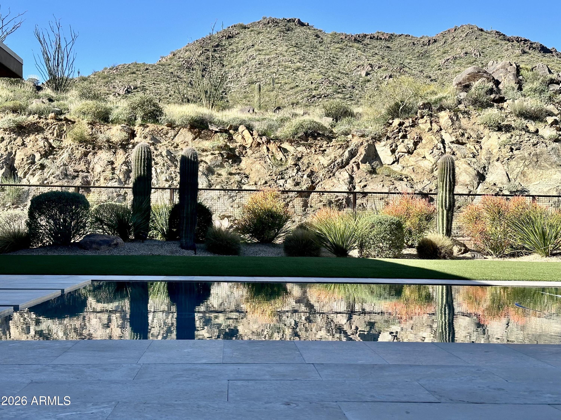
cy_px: 210
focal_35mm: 48
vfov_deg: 30.3
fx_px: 778
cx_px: 280
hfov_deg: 39.7
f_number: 1.78
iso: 64
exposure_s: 1/2028
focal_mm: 6.86
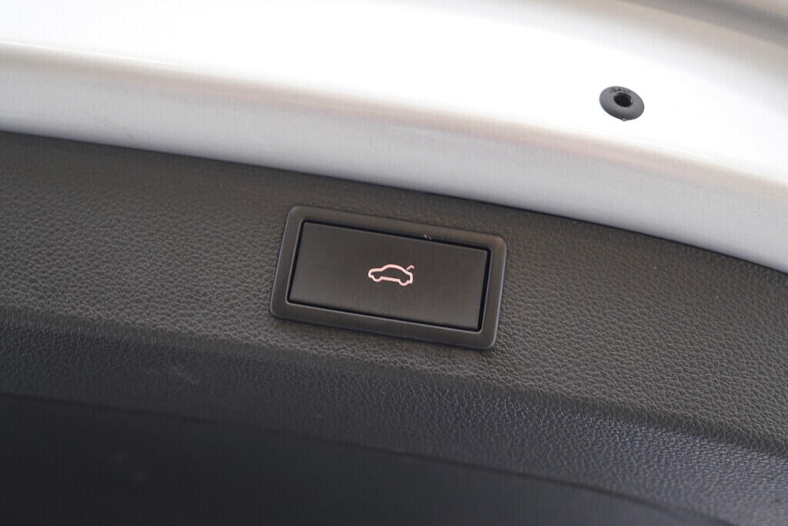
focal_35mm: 36
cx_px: 394
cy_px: 263
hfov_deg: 53.1
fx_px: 788
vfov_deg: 36.9
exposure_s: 1/40
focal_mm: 24
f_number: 2.8
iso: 200
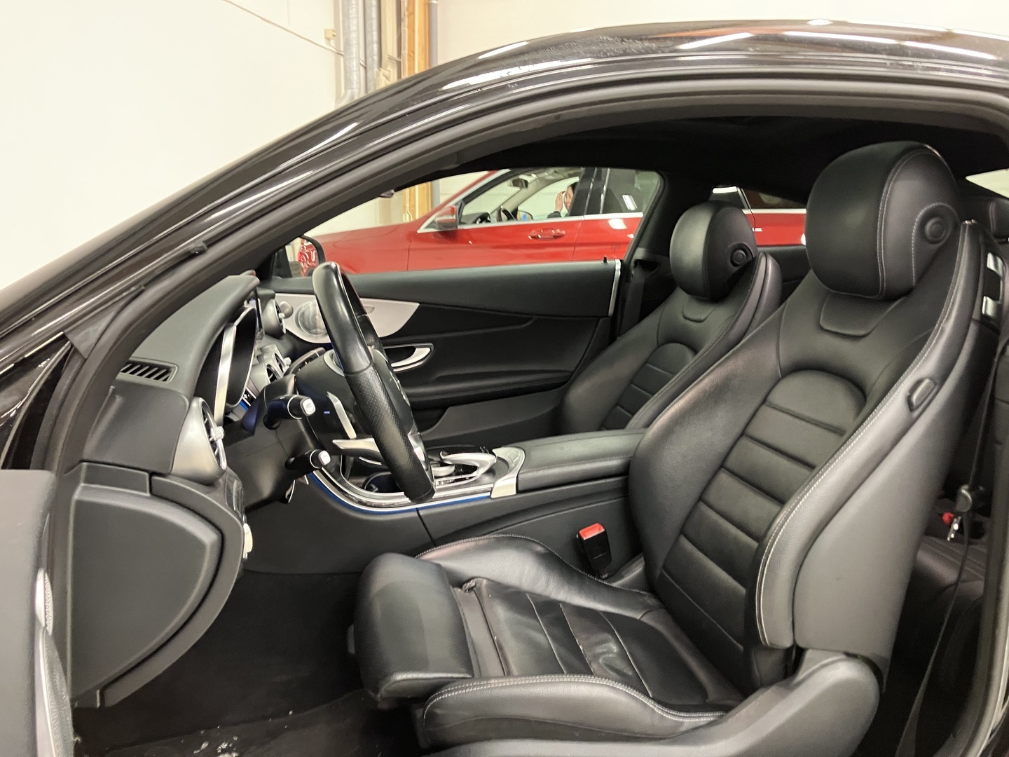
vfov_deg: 49.7
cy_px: 378
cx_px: 504
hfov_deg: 63.4
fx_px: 816
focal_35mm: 28
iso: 400
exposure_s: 1/25
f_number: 1.8
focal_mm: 3.99
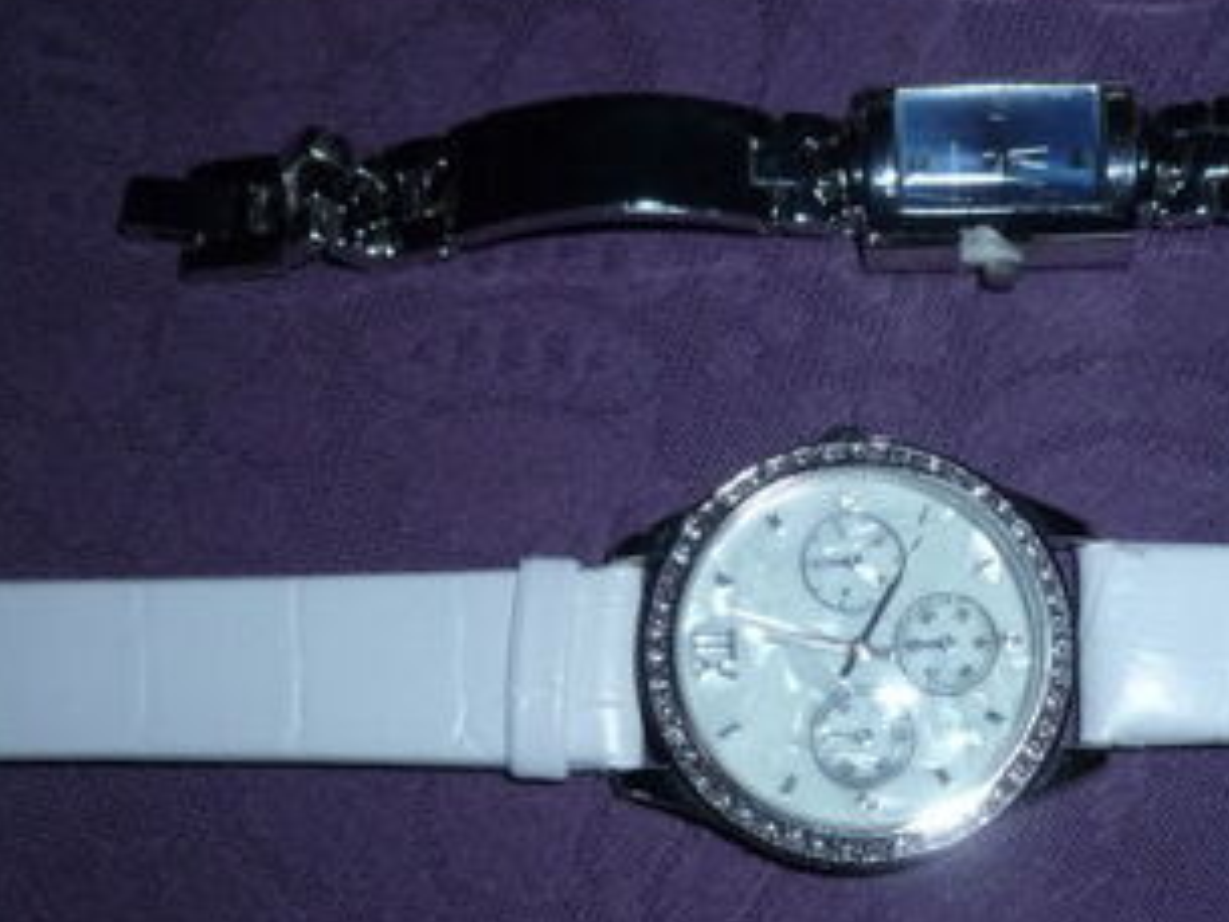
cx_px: 822
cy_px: 664
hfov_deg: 42.3
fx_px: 1563
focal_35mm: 44
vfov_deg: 32.4
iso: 320
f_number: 3.3
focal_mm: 5
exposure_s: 1/30
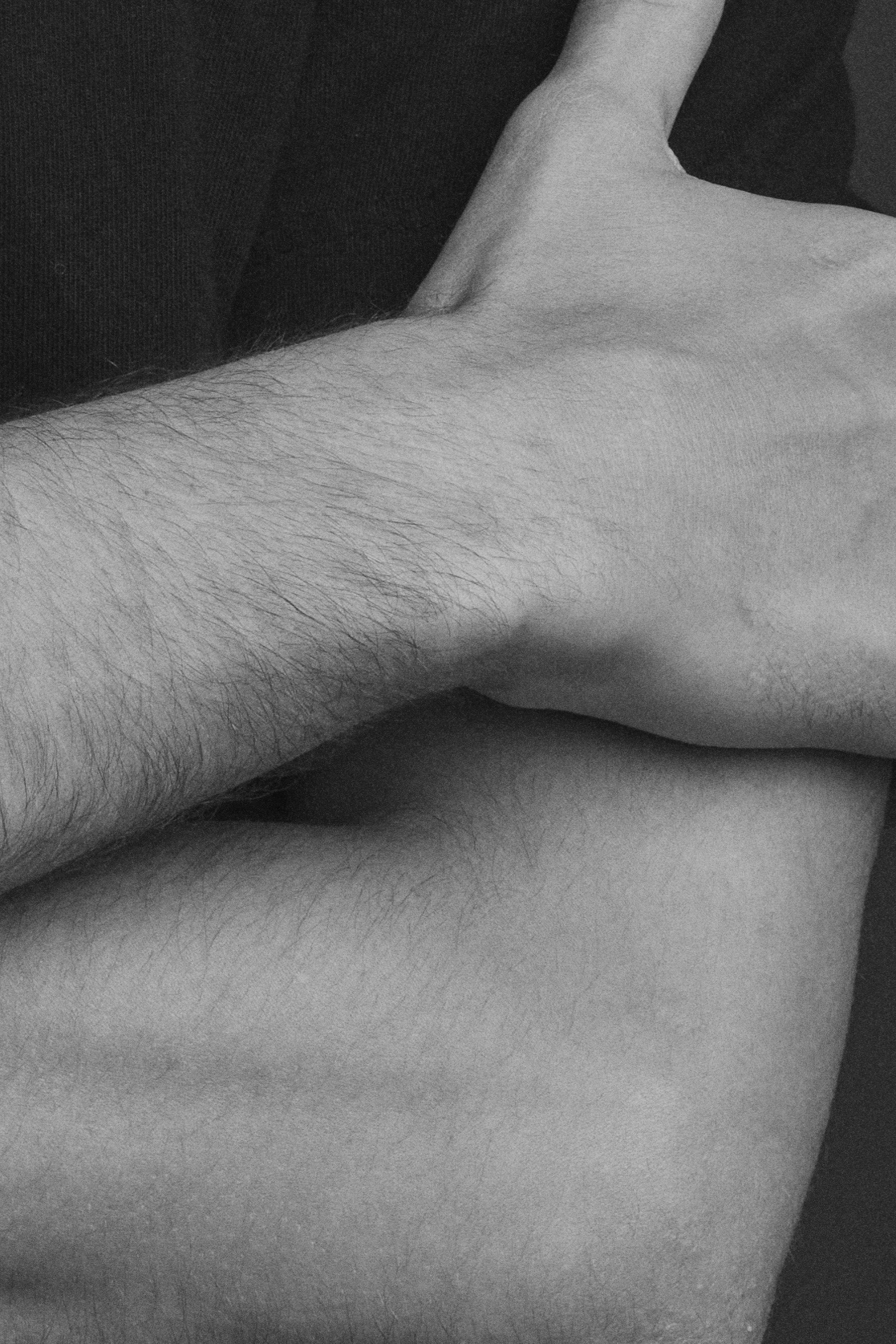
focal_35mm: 419
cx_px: -625
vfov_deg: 4.9
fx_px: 15638
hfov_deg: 3.3
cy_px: -39
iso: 200
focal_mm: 85
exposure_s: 1/125
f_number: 11
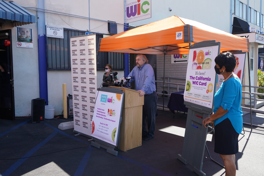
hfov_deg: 60.3
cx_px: 132
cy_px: 88
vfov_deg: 42.3
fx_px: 227
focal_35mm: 31
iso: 640
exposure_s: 1/2000
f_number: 4
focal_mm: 31
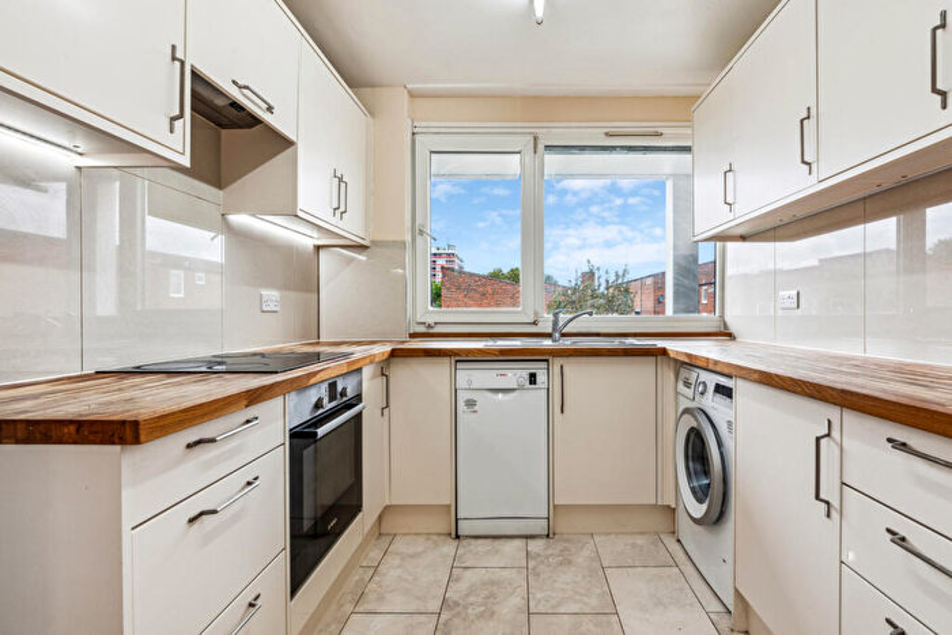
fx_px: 450
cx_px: 476
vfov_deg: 70.5
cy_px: 318
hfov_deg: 93.3
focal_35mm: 17
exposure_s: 1/25
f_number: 11
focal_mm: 17
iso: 400
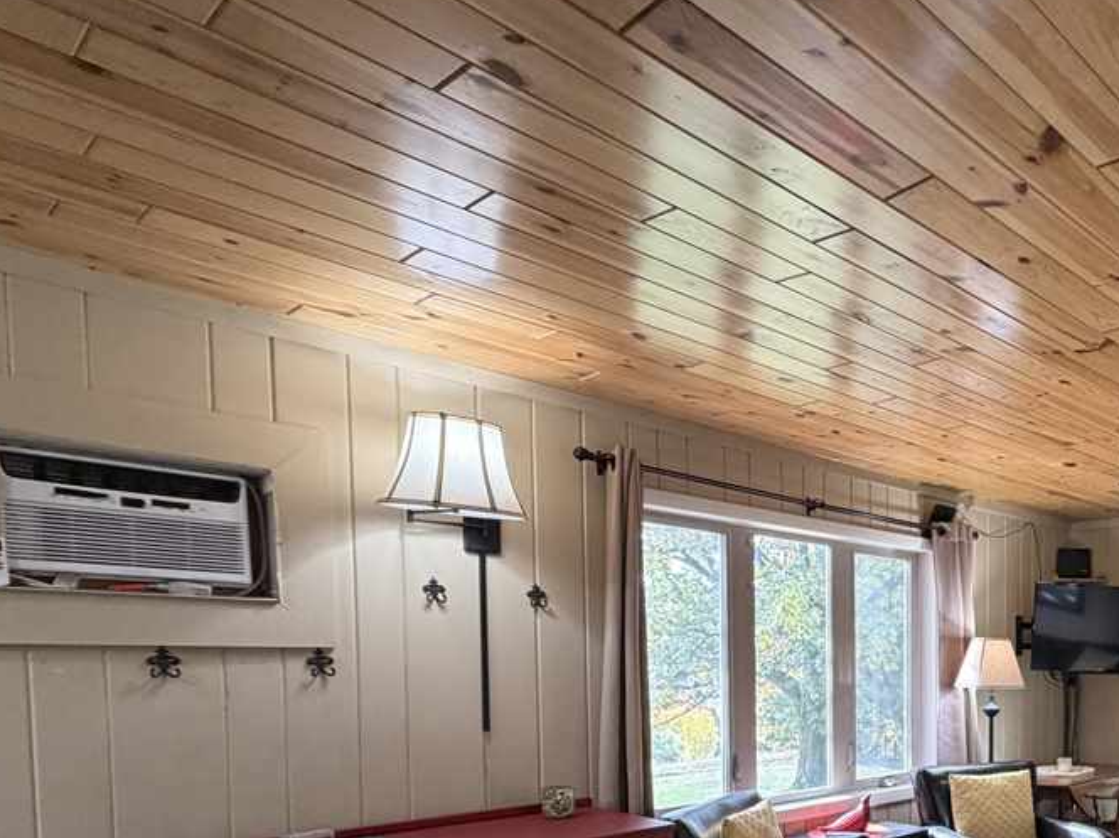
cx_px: 1031
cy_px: 704
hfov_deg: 55.5
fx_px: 872
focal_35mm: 27
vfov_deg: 47.6
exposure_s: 1/60
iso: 200
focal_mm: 2.22
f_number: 2.2
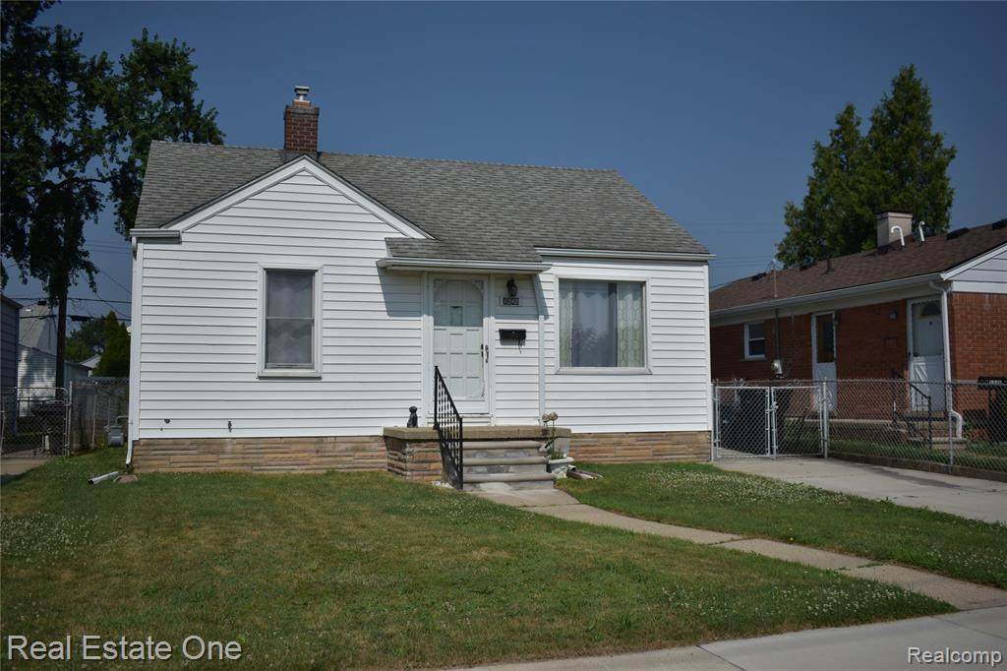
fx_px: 923
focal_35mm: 33
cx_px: 504
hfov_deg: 57.2
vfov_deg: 39.9
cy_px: 336
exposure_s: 1/2500
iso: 100
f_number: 3.8
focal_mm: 22
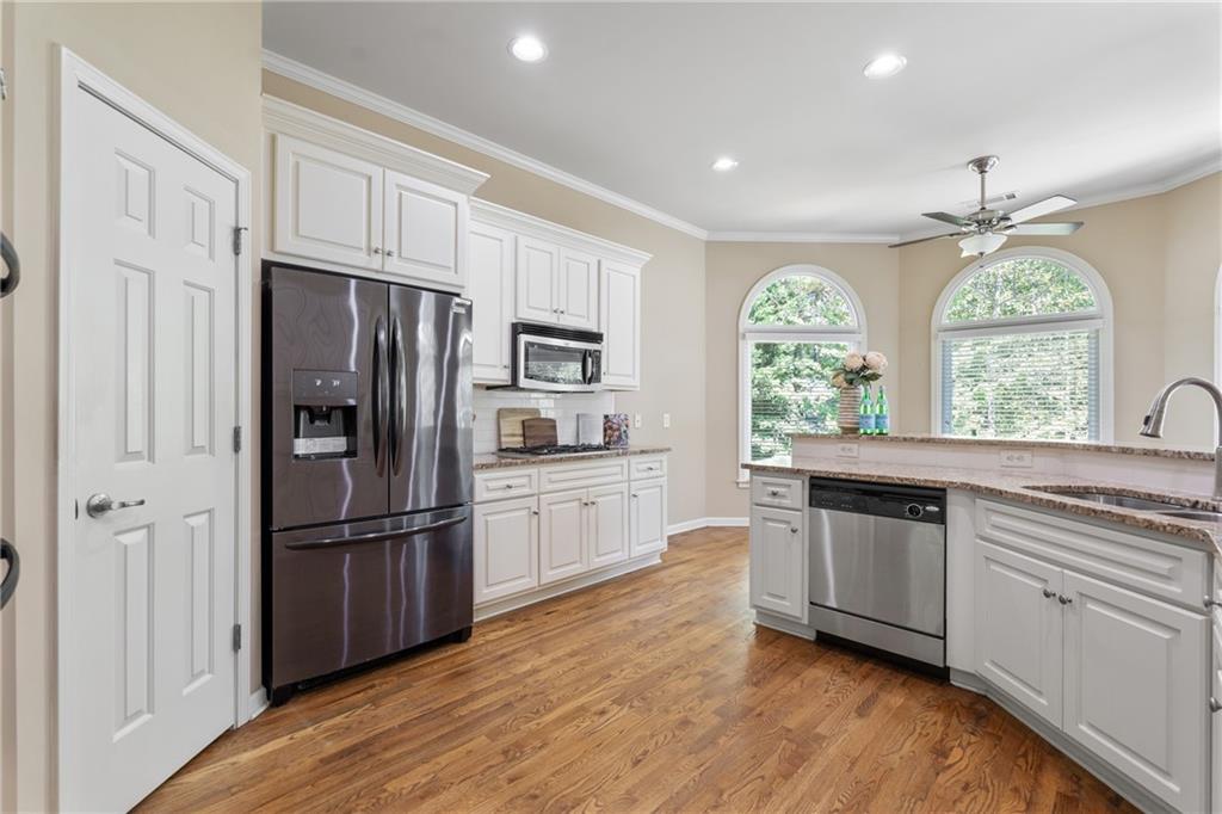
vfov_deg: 73.7
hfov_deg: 96.8
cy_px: 407
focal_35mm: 16
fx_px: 543
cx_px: 611
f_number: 6.3
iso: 1250
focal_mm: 16
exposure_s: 1/8
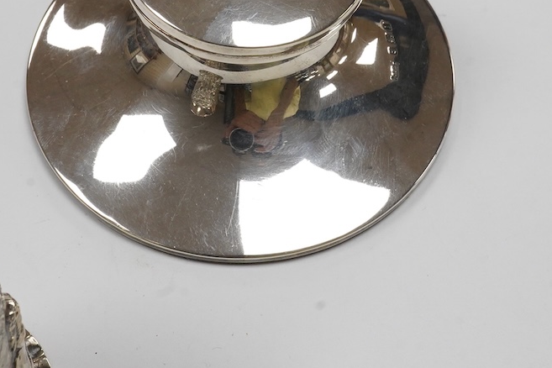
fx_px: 1181
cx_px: 288
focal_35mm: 77
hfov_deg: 26.3
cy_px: 69
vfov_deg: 17.6
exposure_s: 1/100
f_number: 22
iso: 2500
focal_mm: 30
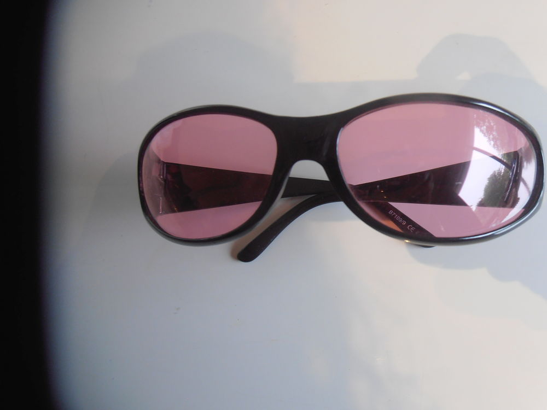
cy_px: 205
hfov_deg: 71.6
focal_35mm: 24
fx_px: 379
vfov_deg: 56.8
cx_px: 274
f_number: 3
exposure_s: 1/30
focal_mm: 4.2
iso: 125
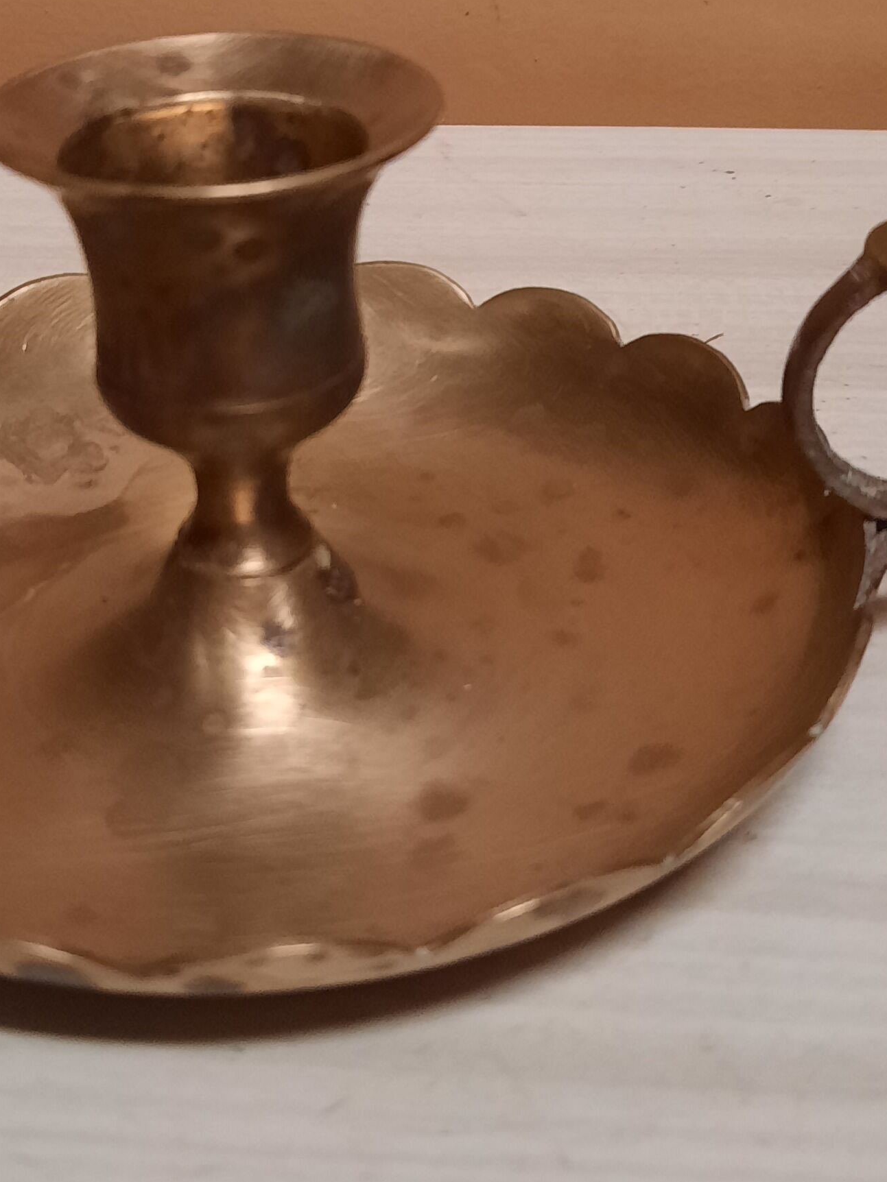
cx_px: 400
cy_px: 408
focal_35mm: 58
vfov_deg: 33.0
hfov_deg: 25.2
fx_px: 1982
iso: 320
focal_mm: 4.6
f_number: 2
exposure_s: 1/50
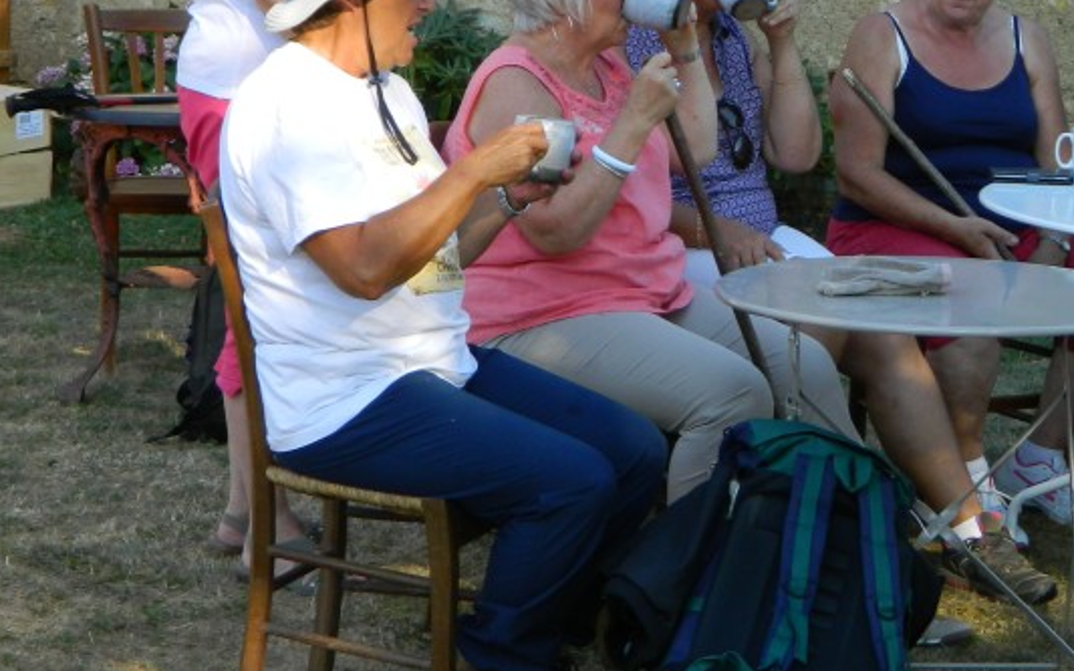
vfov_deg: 11.2
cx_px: 852
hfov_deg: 17.8
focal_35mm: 116
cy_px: 81
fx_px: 3395
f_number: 3.8
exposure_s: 1/200
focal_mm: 10.2
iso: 80
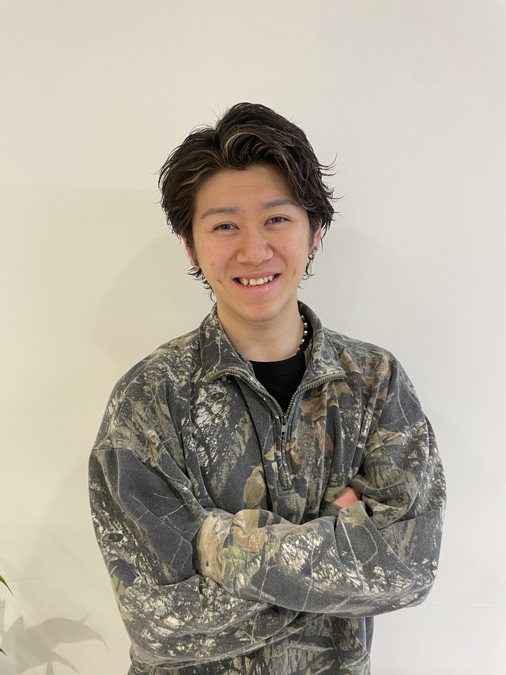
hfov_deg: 53.1
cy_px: 338
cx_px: 253
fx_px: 507
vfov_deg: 67.3
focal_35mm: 26
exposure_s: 1/50
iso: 80
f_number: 1.6
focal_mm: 4.2
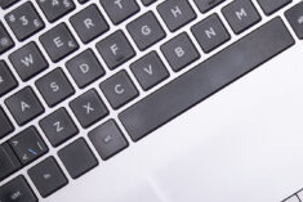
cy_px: 338
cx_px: 633
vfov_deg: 8.5
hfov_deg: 11.6
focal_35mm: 157
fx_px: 1322
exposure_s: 1/160
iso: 100
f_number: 10
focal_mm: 24
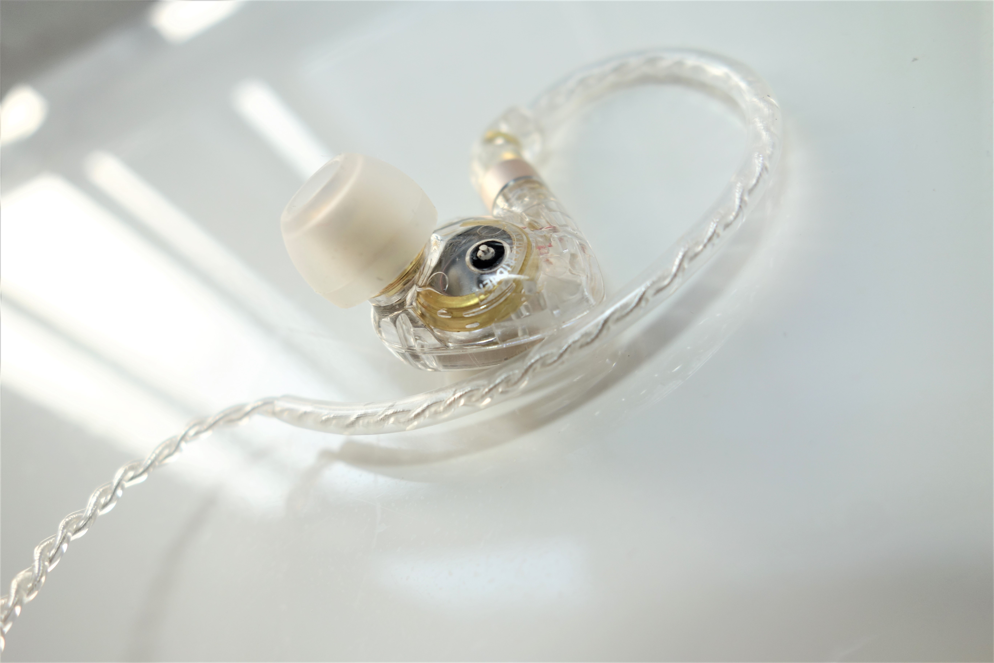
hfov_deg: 65.5
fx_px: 773
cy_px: 332
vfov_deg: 46.4
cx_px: 497
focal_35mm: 28
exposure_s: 1/50
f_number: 3.2
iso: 125
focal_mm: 10.4
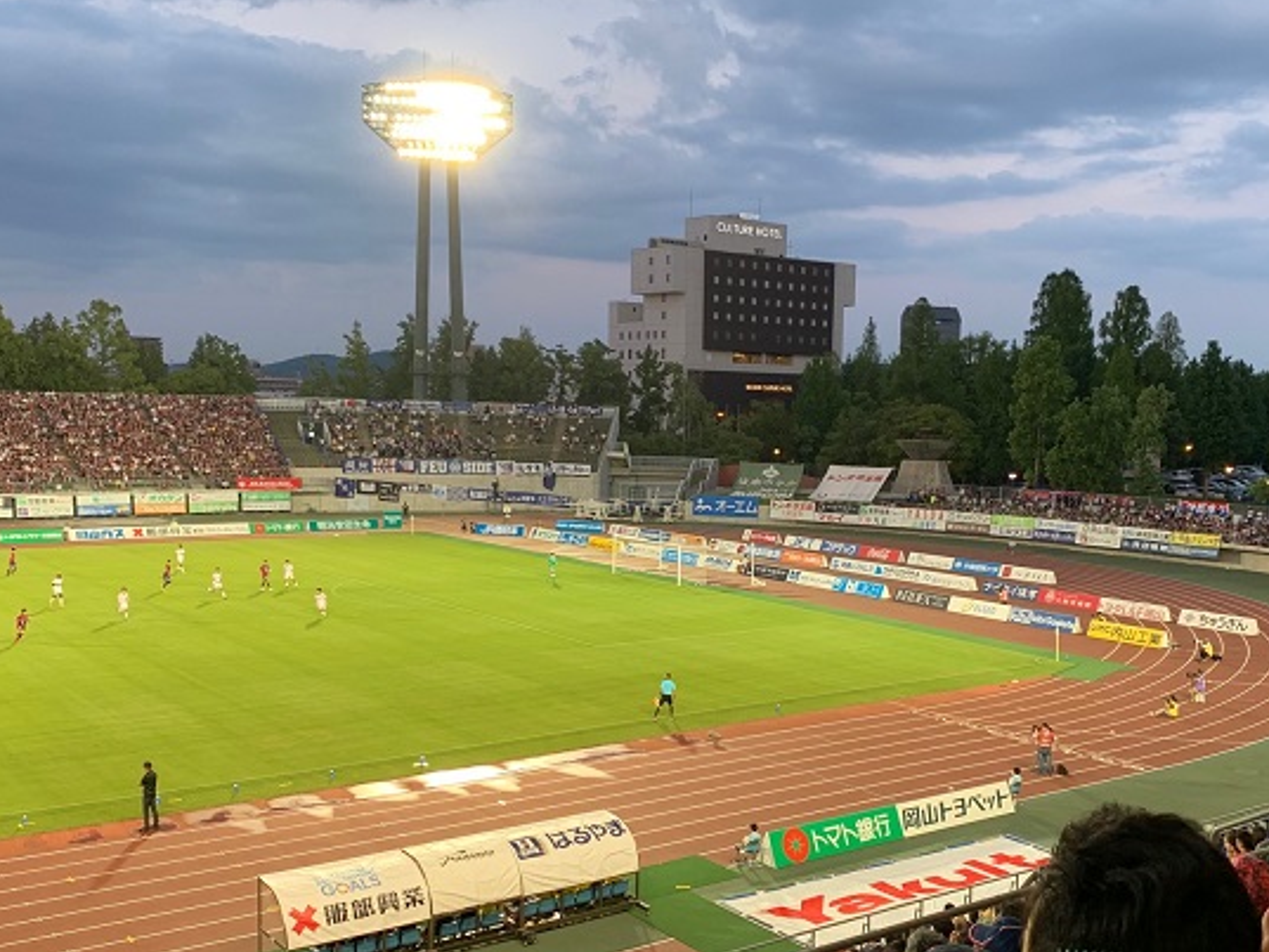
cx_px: 558
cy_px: 425
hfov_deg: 58.2
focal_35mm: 31
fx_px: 1137
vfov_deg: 45.4
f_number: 1.8
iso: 64
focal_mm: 4.25
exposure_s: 1/60
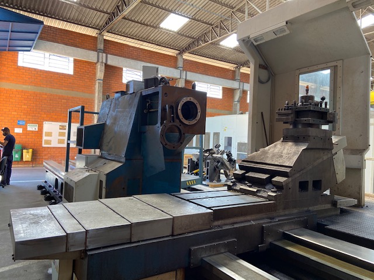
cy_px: 140
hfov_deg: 67.3
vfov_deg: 53.1
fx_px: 281
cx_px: 187
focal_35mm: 26
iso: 100
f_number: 1.8
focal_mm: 4.25
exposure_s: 1/121
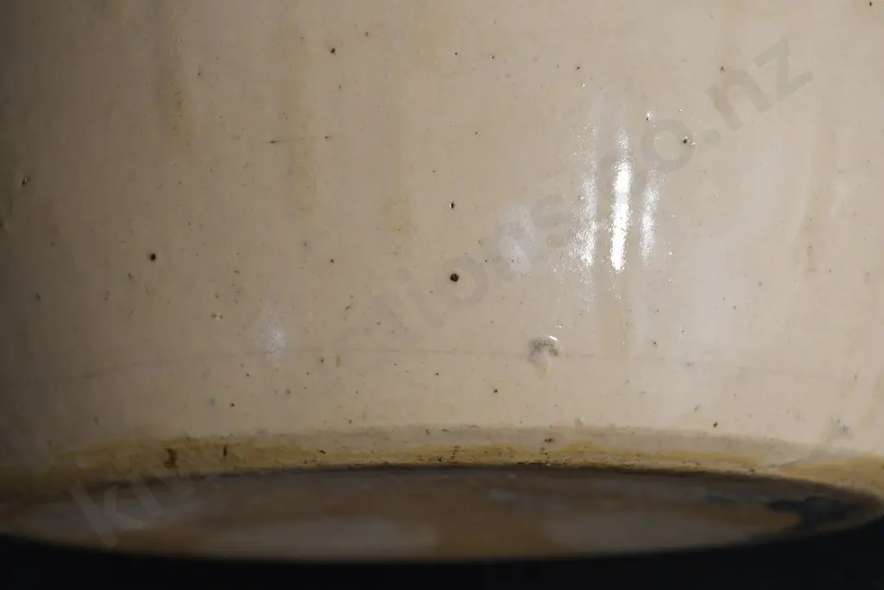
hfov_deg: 28.1
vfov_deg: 18.9
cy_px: 295
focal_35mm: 72
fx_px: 1768
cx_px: 442
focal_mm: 48
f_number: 9
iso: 400
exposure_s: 1/320
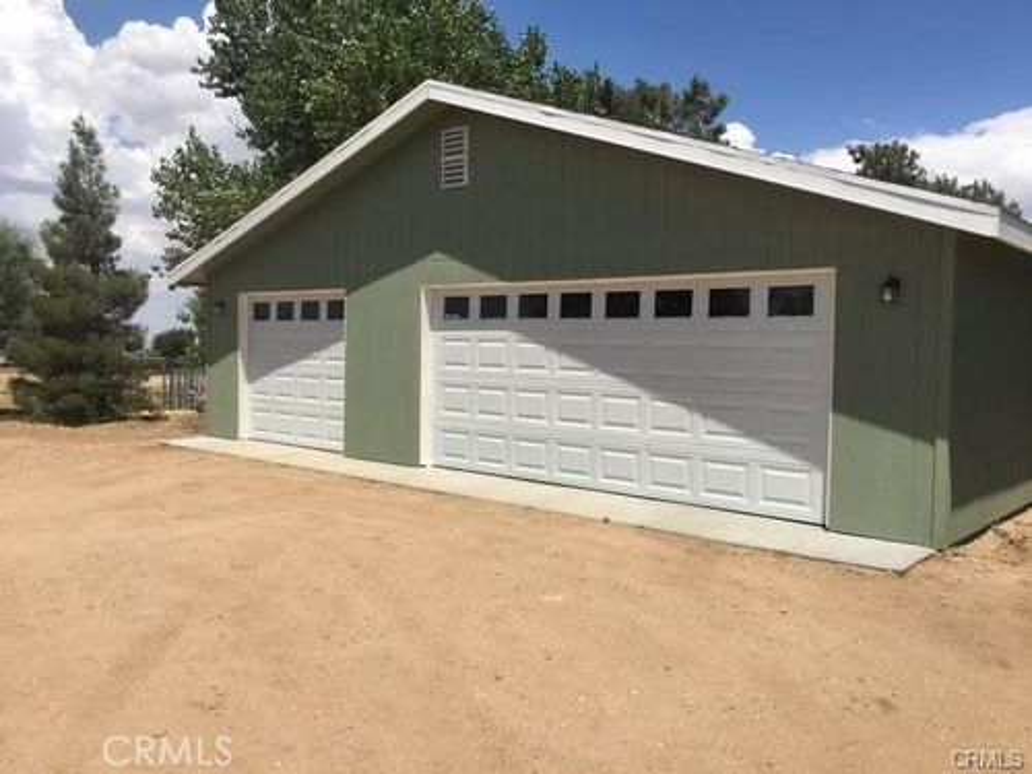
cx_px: 516
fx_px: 865
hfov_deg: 61.7
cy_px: 387
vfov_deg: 48.2
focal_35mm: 29
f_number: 2.2
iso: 25
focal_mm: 4.15
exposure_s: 1/2849
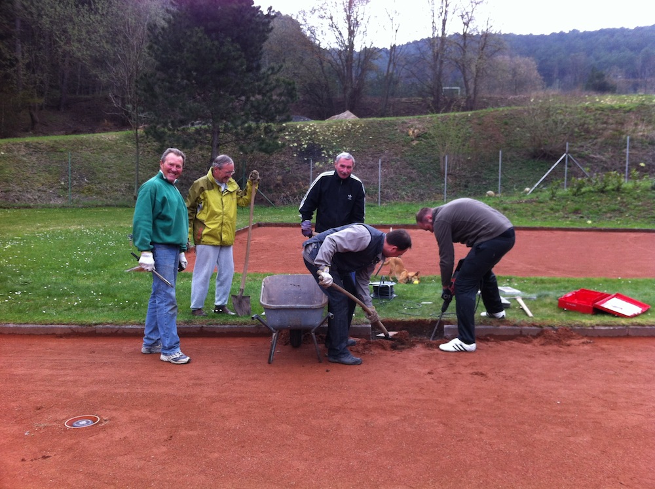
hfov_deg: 52.7
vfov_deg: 40.6
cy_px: 244
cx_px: 328
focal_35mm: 35
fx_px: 661
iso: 80
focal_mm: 3.85
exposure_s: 1/293
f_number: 2.8
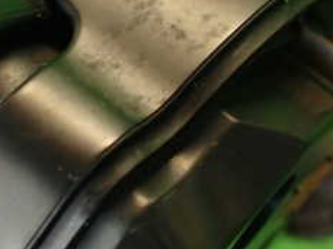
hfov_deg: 23.3
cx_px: 143
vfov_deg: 17.4
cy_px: 67
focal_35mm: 84
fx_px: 807
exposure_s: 1/30
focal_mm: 5.79
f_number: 2.4
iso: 200
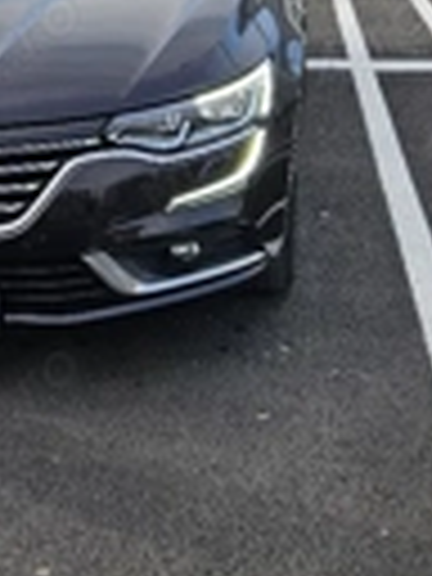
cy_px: 158
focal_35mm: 72
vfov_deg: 26.7
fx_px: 1198
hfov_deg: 19.9
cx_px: 22
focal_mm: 5.4
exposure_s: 1/769
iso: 64
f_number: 1.8
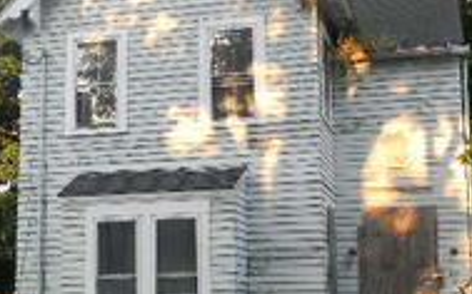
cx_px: 230
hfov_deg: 29.4
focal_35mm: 70
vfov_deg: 18.6
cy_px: 162
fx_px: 900
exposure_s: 1/87
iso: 112
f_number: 3.7
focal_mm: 6.4
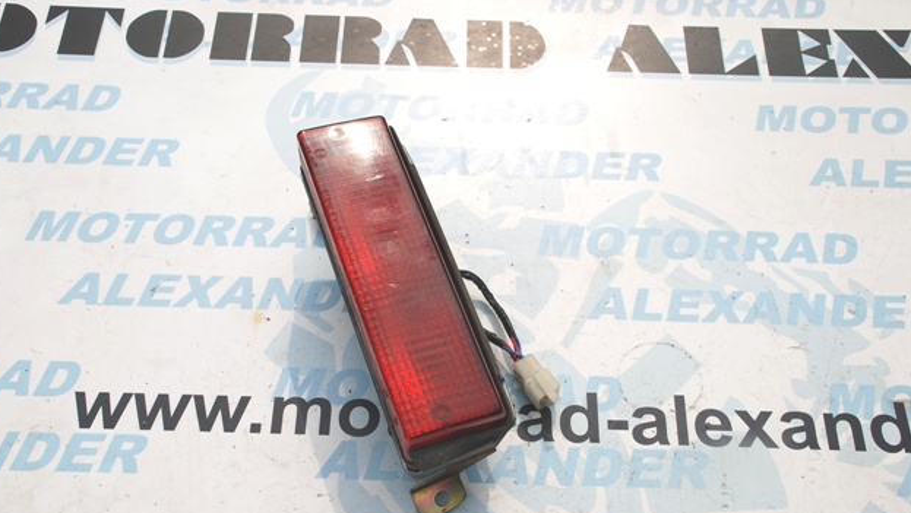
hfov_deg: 48.3
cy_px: 310
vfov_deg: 28.3
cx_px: 446
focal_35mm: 42
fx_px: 1015
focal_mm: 26
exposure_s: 1/320
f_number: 9
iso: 100
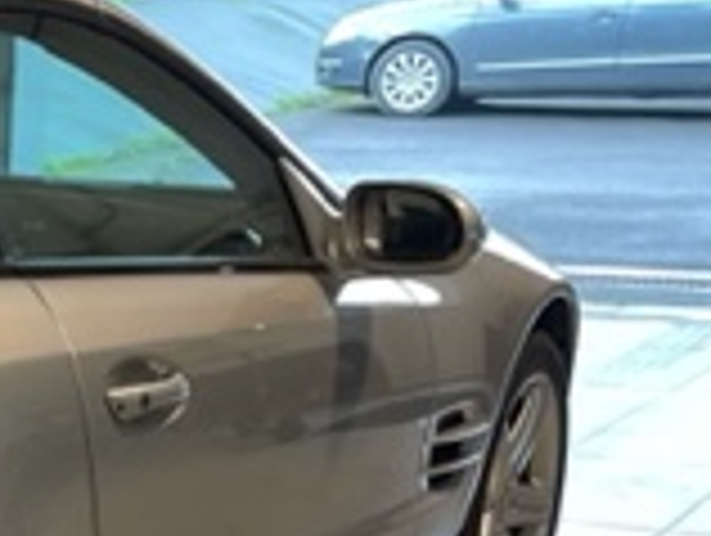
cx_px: -508
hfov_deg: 16.2
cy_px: 689
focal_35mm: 105
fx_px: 2160
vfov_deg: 13.6
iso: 125
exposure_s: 1/100
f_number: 1.6
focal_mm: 4.2
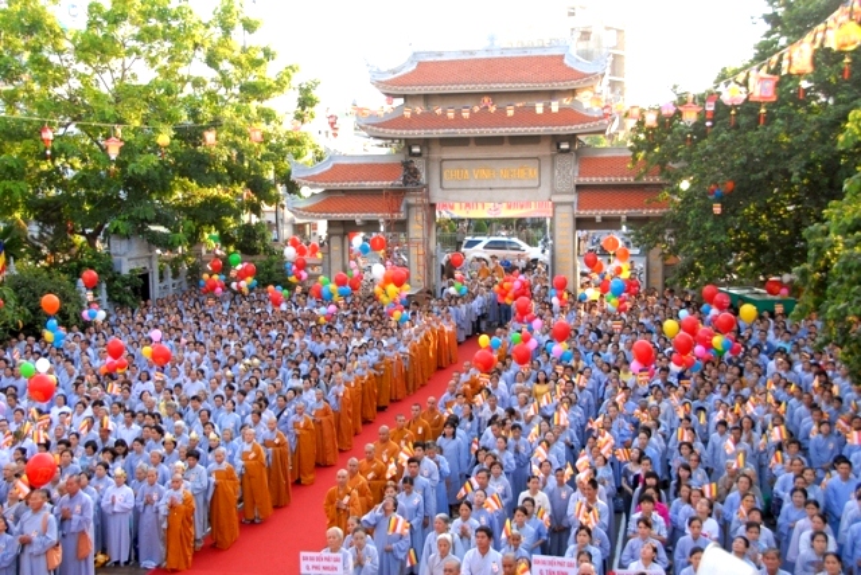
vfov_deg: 29.0
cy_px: 288
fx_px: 1113
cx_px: 430
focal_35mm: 46
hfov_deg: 42.3
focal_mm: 31
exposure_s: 1/100
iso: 200
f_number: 5
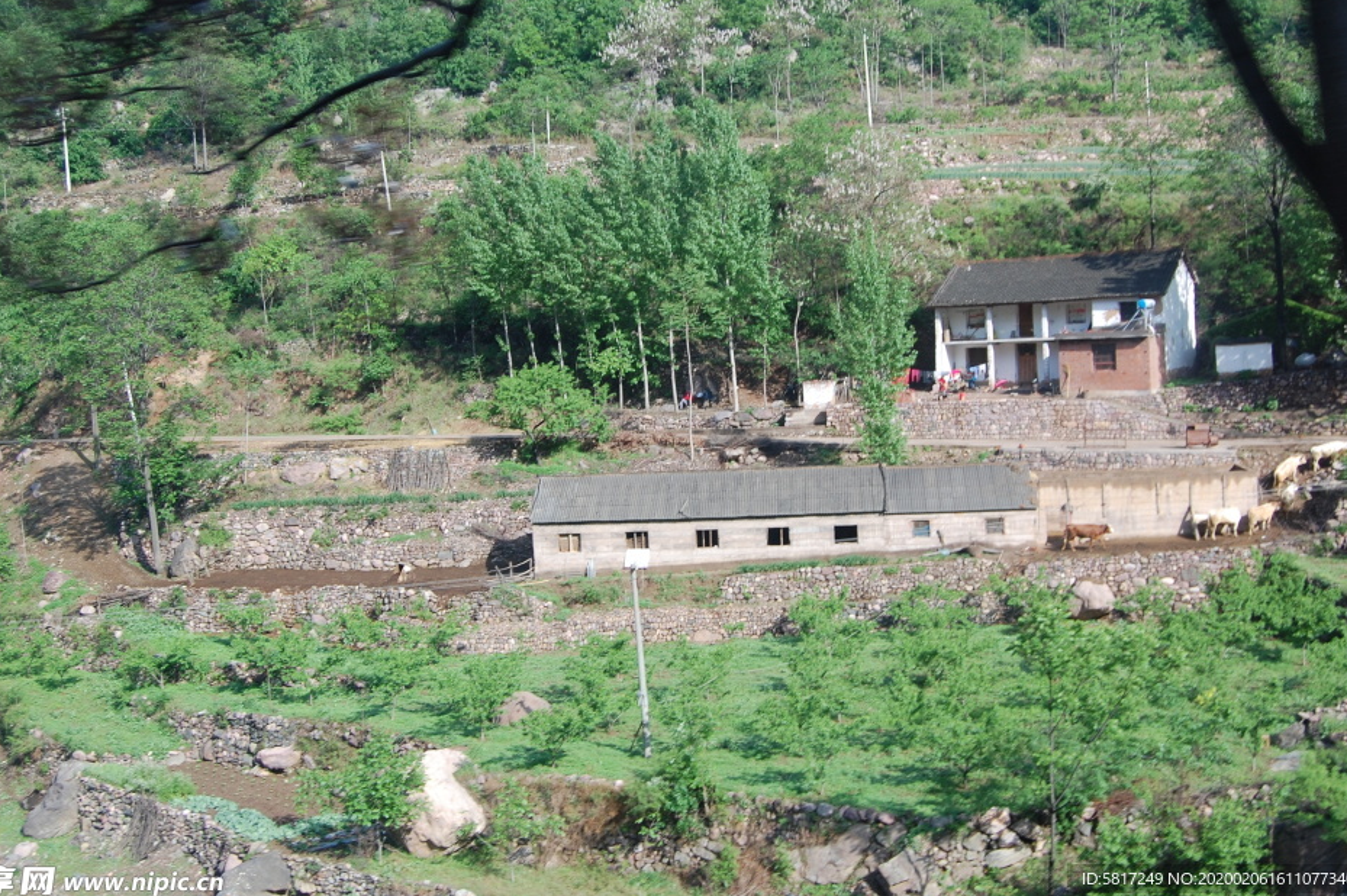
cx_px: 660
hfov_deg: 45.5
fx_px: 1608
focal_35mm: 43
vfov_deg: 31.1
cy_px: 414
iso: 200
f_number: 7.1
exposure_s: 1/200
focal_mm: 26
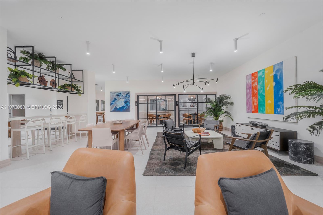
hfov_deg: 104.3
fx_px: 126
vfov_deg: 81.2
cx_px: 162
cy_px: 108
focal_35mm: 14
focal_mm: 14
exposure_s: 1/4
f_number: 8
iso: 250
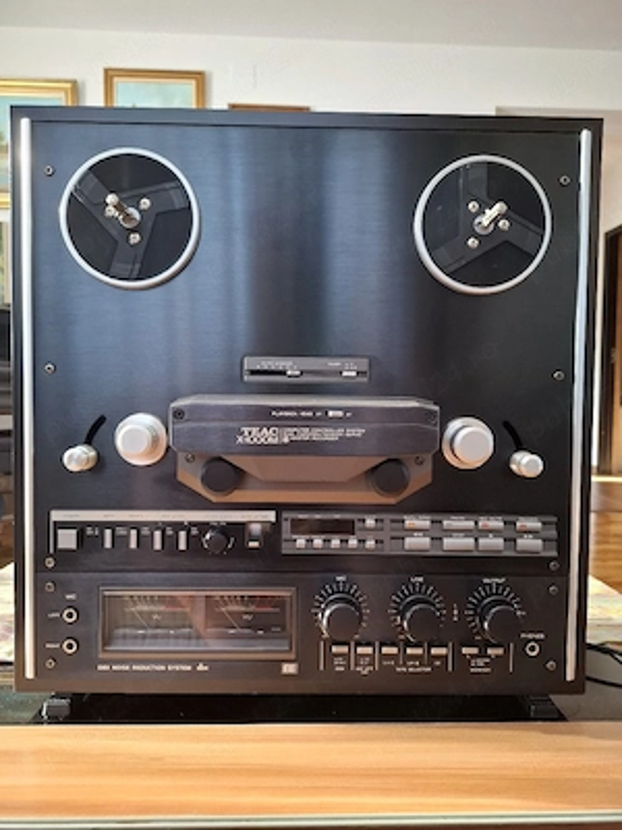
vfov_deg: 73.9
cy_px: 415
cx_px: 311
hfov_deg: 58.9
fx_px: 551
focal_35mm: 23
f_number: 1.8
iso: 200
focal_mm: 5.54
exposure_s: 1/50
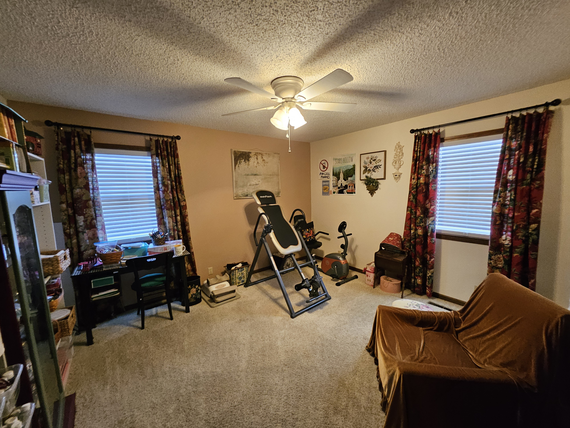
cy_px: 214
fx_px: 214
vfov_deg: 89.9
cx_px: 285
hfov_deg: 106.2
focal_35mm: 13
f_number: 2.2
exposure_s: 1/30
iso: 320
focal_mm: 1.74
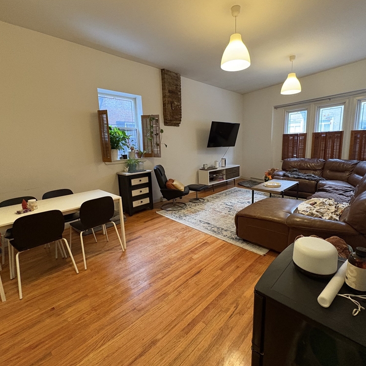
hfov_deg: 83.8
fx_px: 203
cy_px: 178
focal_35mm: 17
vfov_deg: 83.9
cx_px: 196
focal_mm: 2.22
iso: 640
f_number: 2.2
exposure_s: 1/60
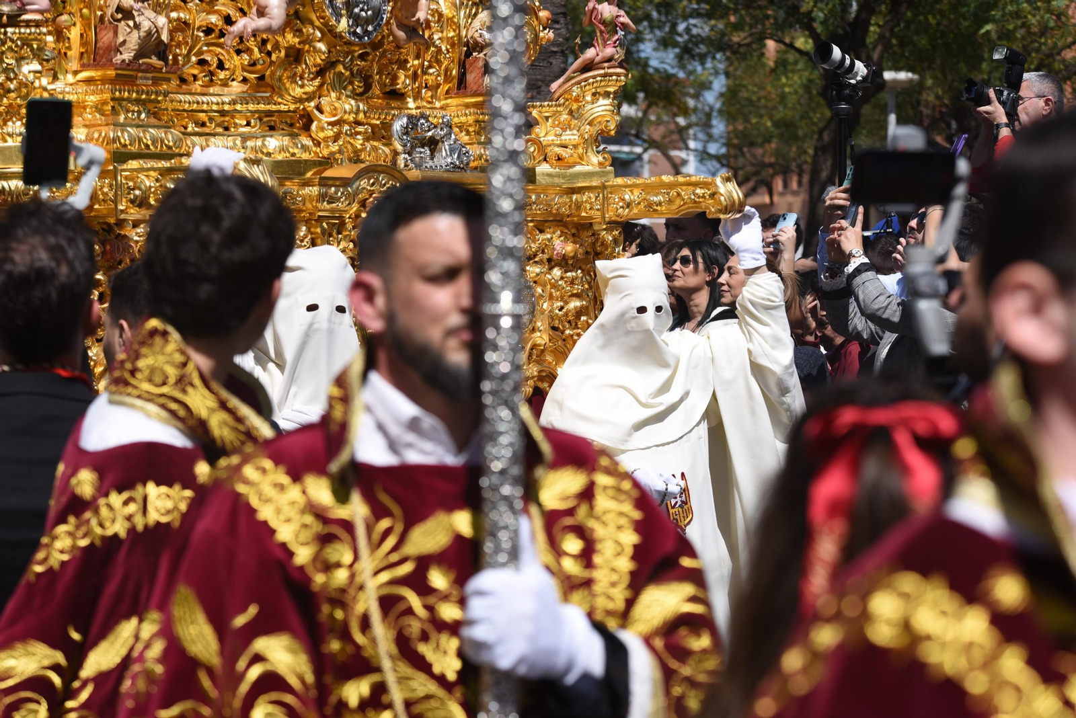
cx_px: 538
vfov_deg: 13.7
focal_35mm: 100
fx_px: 2990
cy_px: 359
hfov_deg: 20.4
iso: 100
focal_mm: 100
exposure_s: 1/800
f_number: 4.5
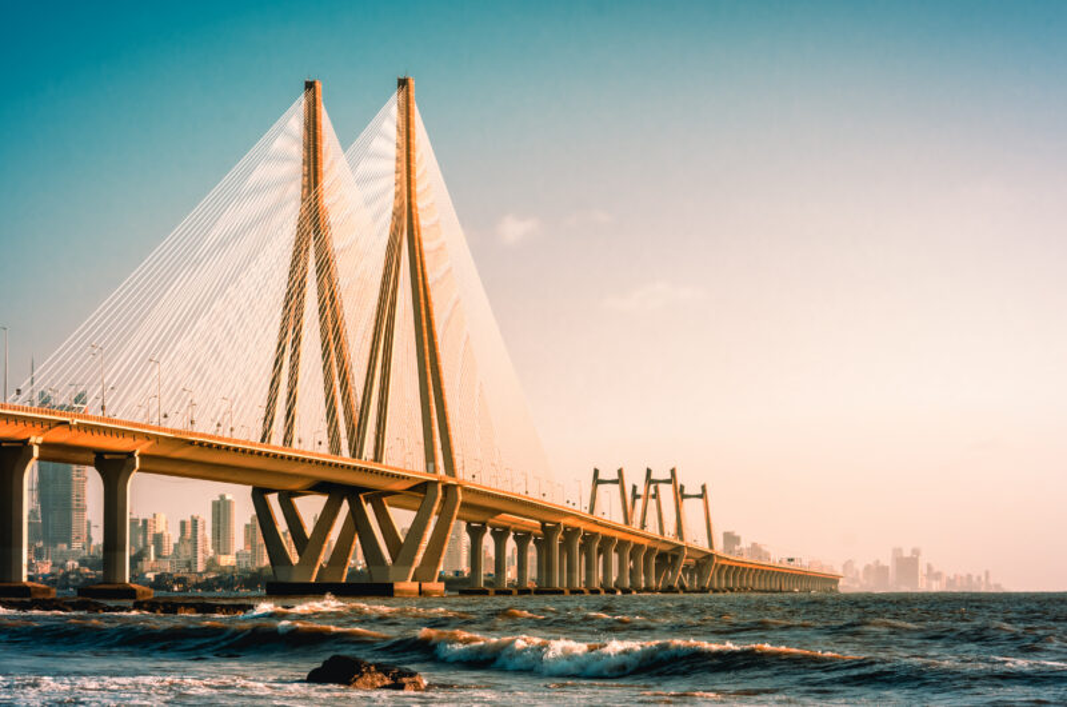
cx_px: 534
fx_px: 2662
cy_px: 354
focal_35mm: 90
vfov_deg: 15.1
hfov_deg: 22.7
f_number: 9
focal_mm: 60
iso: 100
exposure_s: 1/320
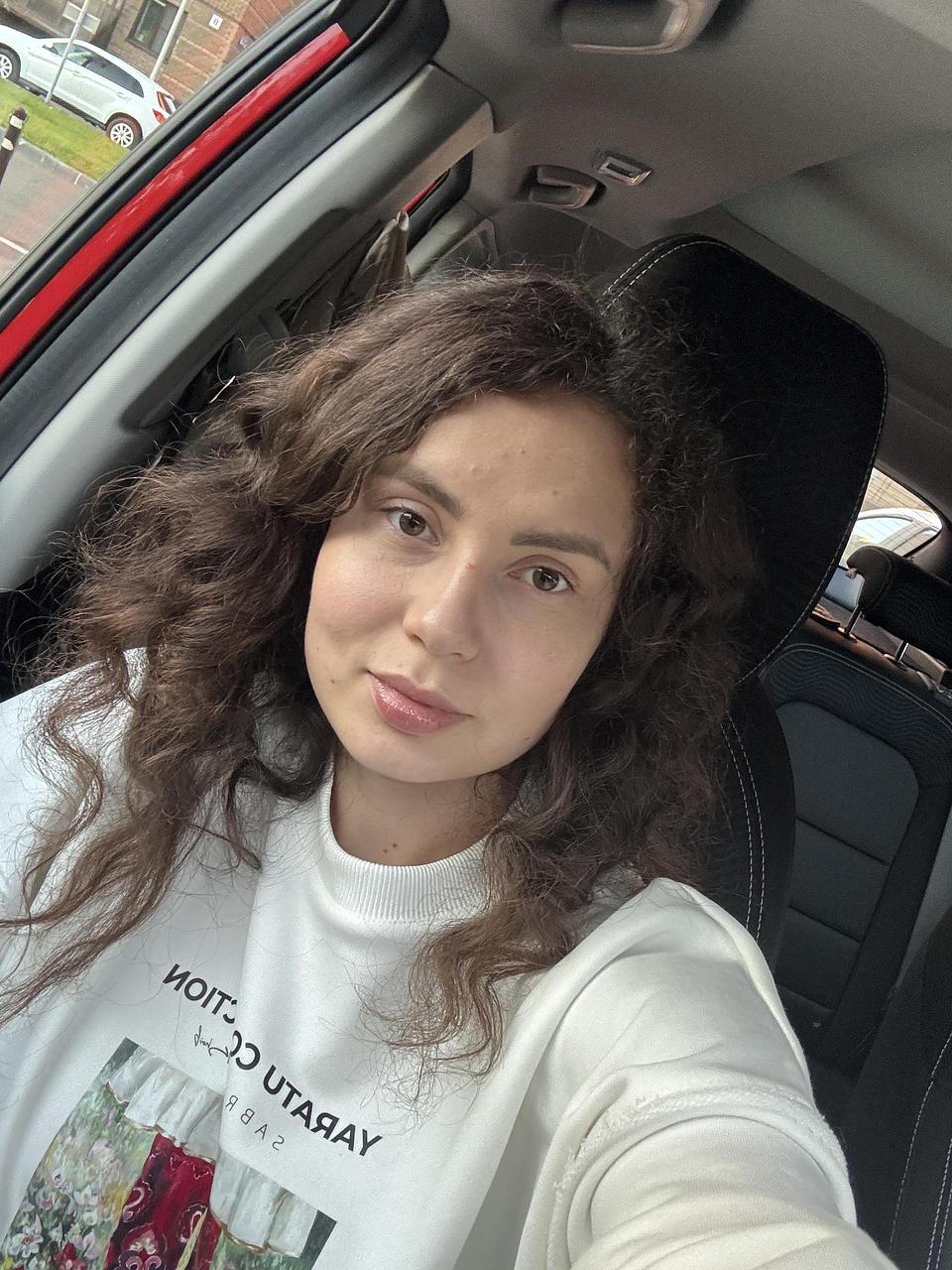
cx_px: 476
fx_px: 1100
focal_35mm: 30
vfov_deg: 60.0
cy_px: 635
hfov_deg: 46.8
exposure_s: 1/60
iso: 200
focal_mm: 2.69
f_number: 1.9
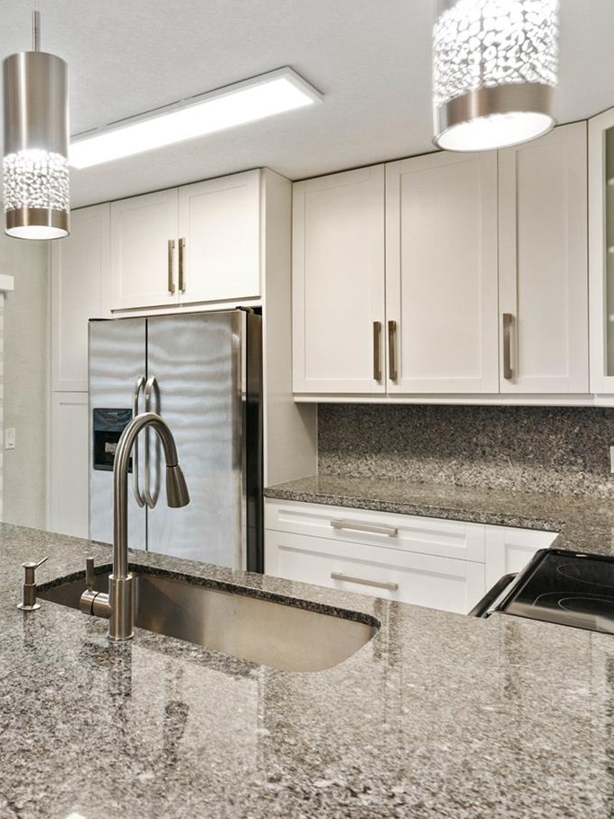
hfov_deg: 48.3
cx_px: 117
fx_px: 639
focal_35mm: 27
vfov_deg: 65.3
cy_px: 410
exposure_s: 1/60
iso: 1000
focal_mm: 16
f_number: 7.1
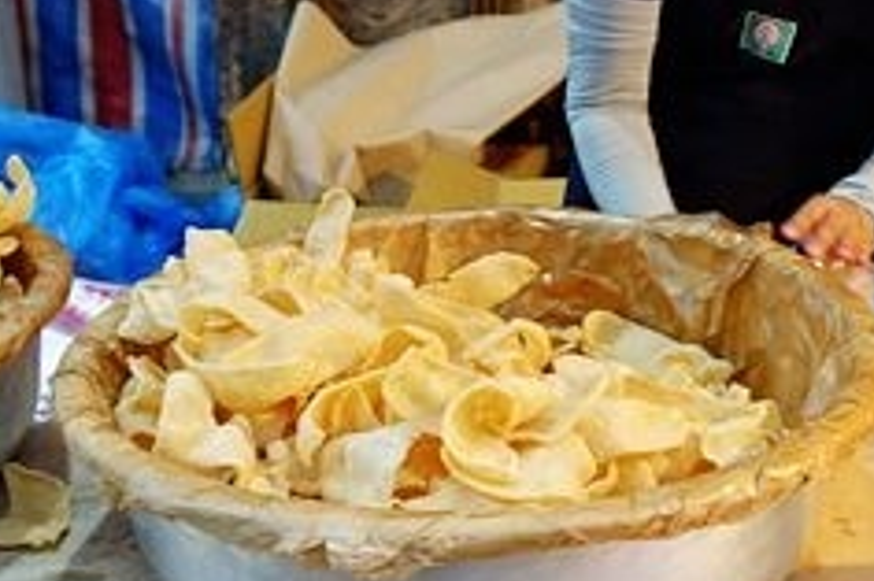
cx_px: 370
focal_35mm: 66
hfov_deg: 30.5
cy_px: 246
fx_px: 1601
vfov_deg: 20.6
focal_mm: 8.8
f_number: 1.8
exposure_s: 1/30
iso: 200
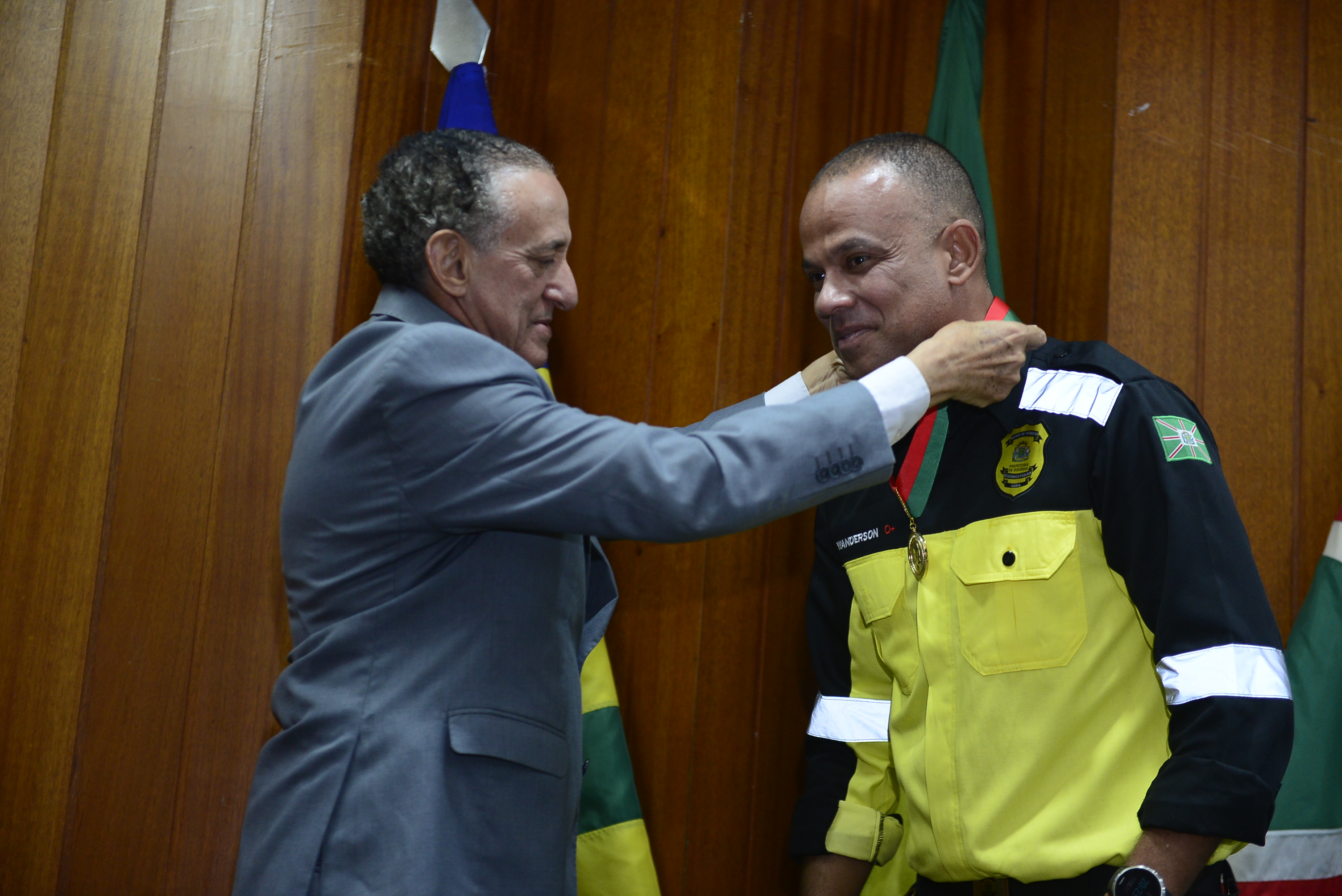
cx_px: 671
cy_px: 448
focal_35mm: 70
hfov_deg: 28.8
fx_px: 2610
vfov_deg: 19.5
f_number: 2.8
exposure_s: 1/125
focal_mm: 70
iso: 1600
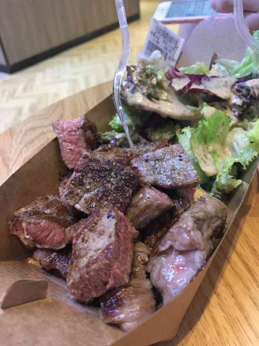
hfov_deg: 48.2
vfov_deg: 61.7
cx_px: 130
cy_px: 173
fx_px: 289
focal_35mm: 29
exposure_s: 1/33
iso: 200
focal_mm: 4.15
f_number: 2.2
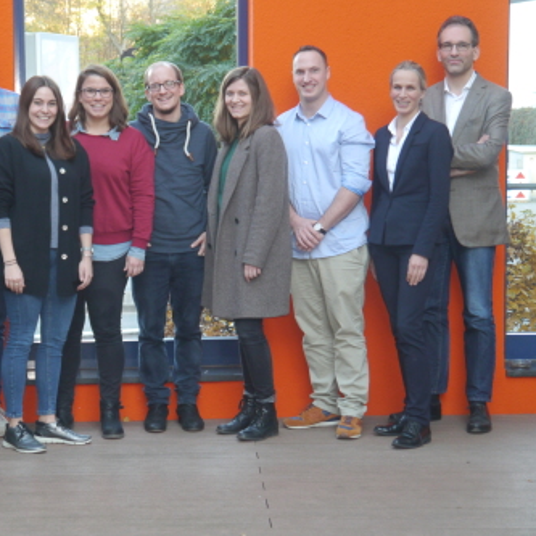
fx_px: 1874
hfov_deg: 16.2
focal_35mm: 107
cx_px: 171
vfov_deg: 16.3
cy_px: 270
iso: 800
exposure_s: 1/60
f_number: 5.6
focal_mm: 42
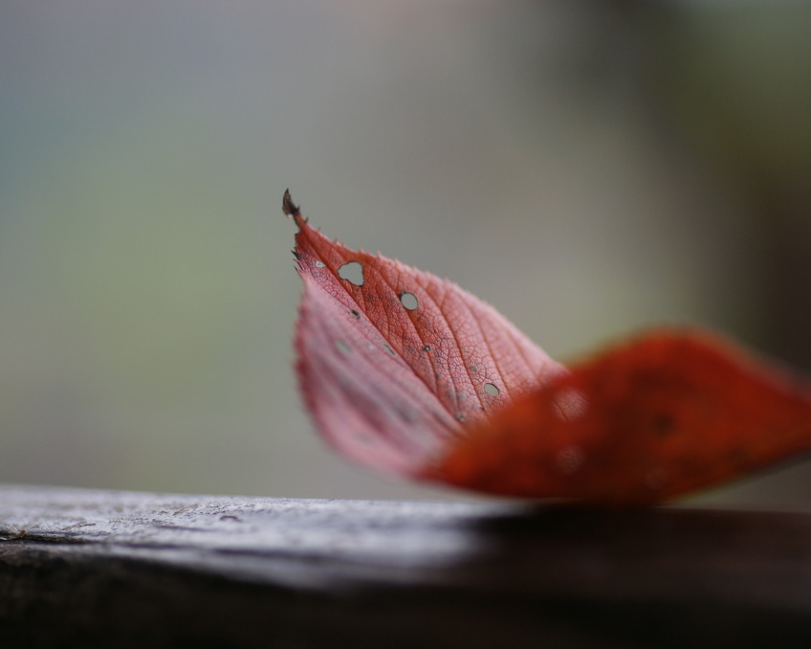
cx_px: 438
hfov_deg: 18.8
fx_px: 2448
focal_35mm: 102
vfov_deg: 15.1
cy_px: 324
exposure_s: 1/640
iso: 200
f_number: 2.8
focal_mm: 90
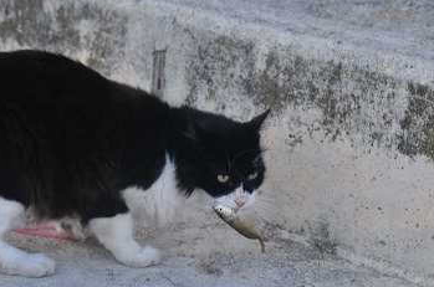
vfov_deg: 10.6
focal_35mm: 129
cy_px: 198
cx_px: 71
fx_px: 1552
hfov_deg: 15.8
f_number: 4.5
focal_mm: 50
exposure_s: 1/125
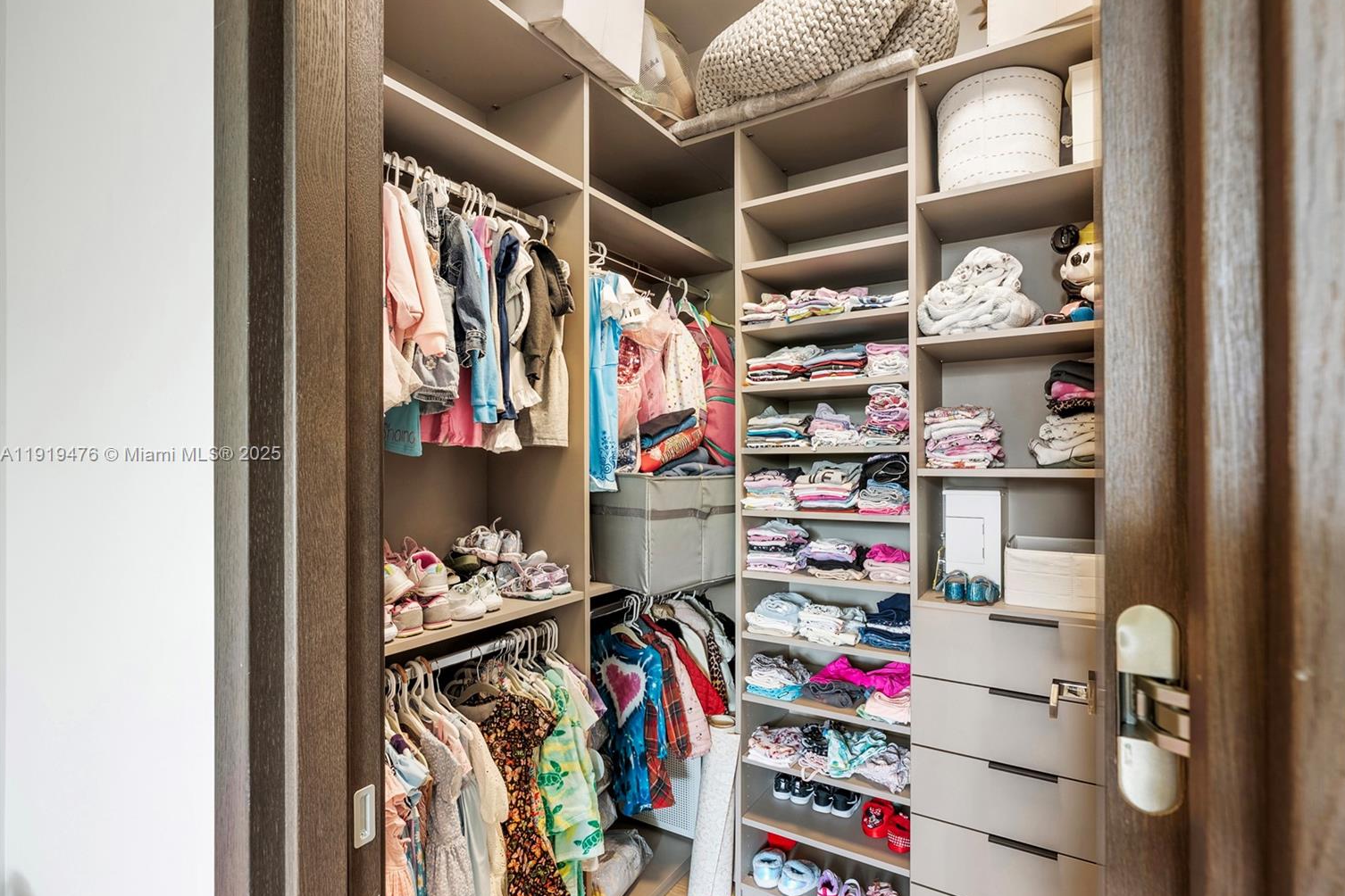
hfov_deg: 93.2
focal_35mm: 17
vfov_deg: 70.4
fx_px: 635
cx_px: 710
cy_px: 455
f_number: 8
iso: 400
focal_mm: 16
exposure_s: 1/5
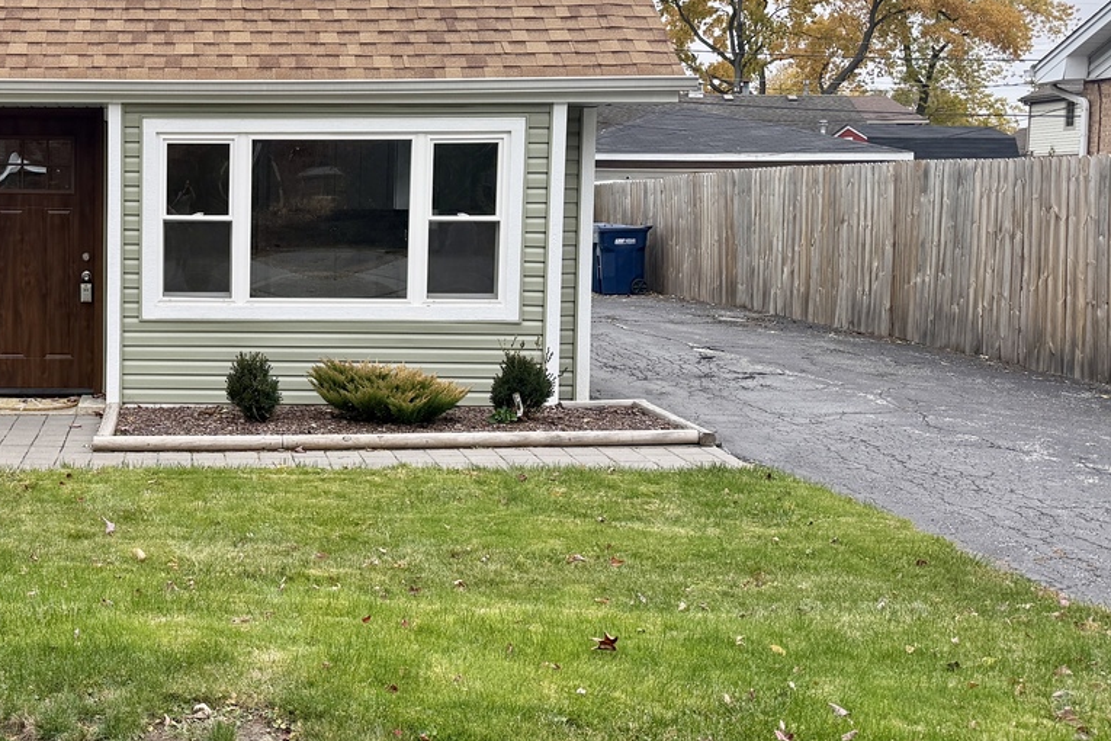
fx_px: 1450
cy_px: 330
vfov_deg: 28.6
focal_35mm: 47
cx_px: 144
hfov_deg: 39.4
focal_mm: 6.76
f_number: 1.78
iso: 100
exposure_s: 1/584
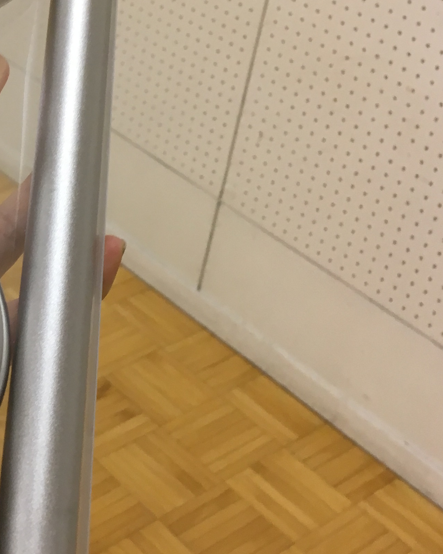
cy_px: 203
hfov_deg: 20.7
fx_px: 1163
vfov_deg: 26.7
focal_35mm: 71
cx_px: -17
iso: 50
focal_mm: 4.15
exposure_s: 1/30
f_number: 2.2
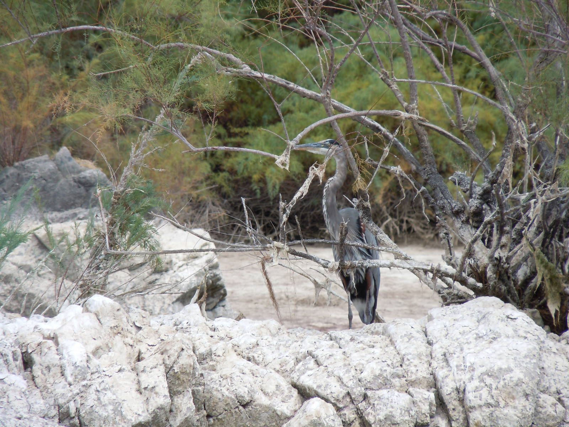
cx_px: 284
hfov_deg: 6.6
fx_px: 4931
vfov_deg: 5.0
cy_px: 214
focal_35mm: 300
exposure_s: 1/250
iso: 100
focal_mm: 54
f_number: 5.6
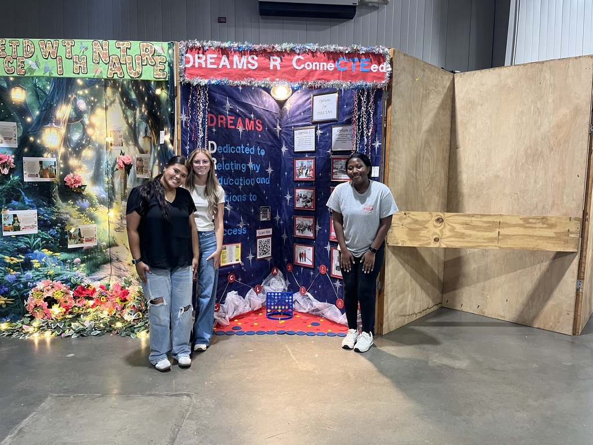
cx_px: 296
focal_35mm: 26
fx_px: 445
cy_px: 222
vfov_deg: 53.1
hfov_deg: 67.3
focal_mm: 5.1
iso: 125
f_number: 1.6
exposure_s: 1/60
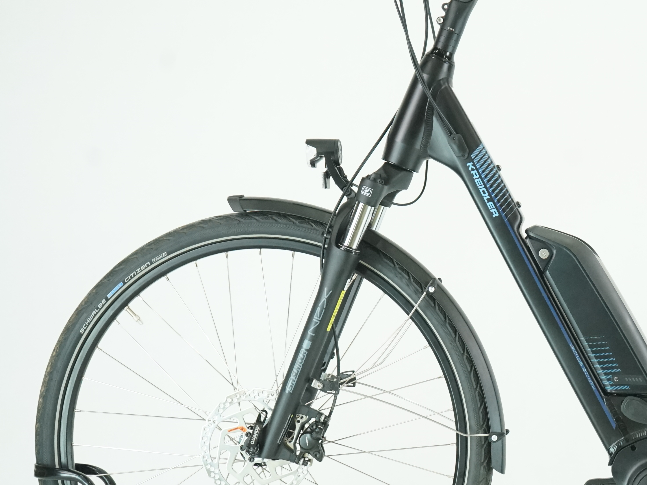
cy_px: 267
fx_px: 2056
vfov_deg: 13.5
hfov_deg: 17.5
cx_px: 631
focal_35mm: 110
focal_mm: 56
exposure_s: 1/200
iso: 2500
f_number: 5.6
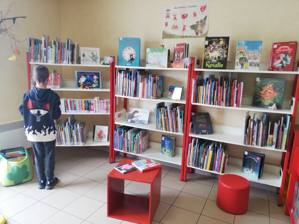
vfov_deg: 53.1
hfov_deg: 67.3
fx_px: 225
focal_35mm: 26
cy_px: 112
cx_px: 150
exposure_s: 1/33.3
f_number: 2.2
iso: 160
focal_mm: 3.81
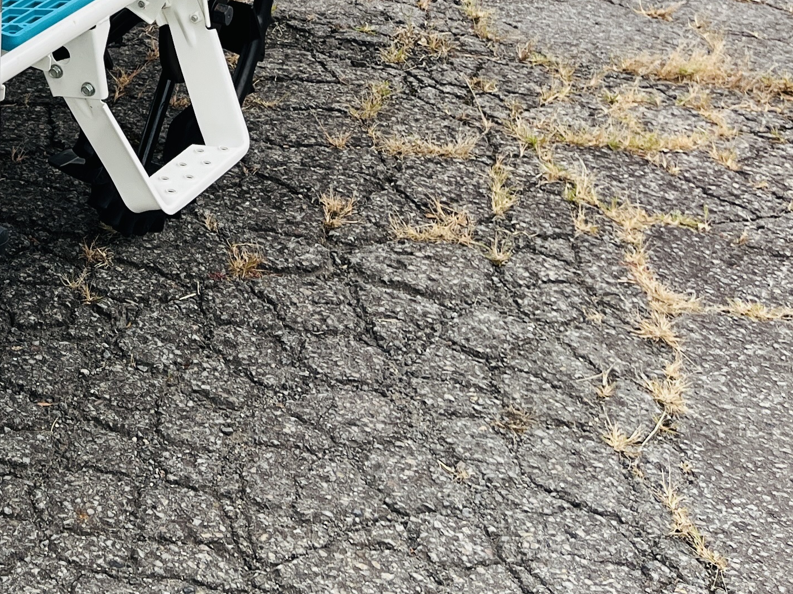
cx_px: -216
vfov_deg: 18.4
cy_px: -189
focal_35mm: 74
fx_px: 1695
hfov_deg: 23.5
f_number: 1.6
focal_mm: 5.1
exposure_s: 1/804
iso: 50
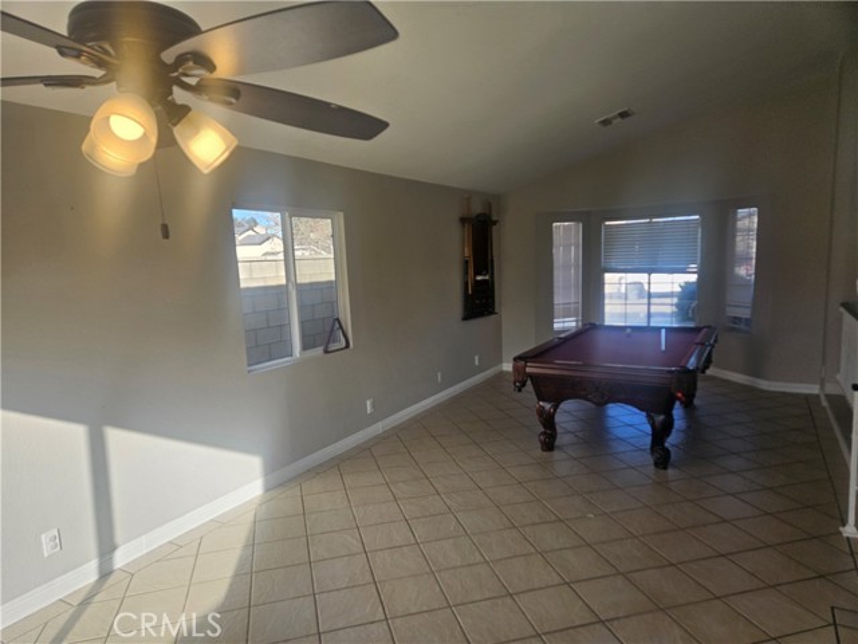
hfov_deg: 73.9
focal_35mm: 23
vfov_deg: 58.9
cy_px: 322
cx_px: 429
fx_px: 570
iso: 25
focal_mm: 5.4
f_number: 1.8
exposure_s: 1/324
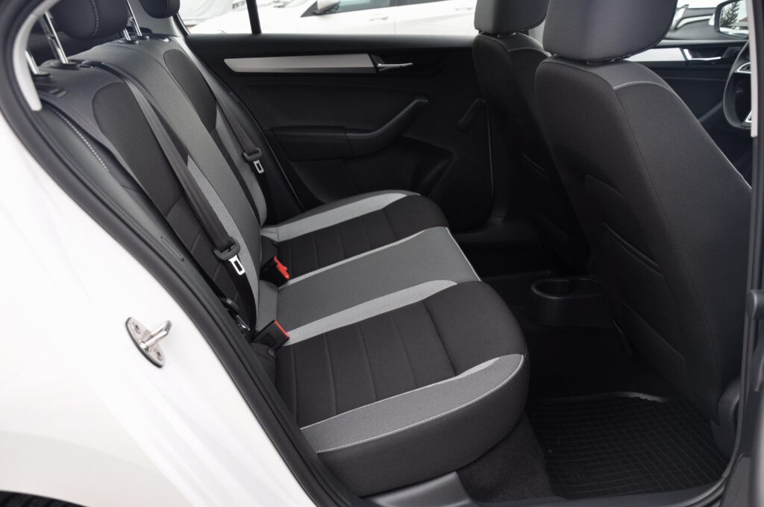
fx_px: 763
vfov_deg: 36.8
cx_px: 382
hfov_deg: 53.2
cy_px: 254
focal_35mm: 36
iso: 500
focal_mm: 24
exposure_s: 1/100
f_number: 5
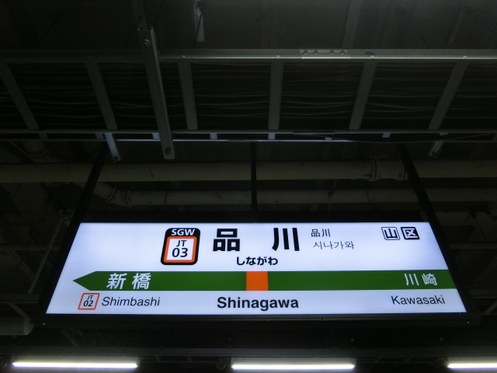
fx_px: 359
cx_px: 248
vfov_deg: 54.9
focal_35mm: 25
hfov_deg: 69.4
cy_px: 186
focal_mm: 4.5
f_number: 3.5
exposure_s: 1/125
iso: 250
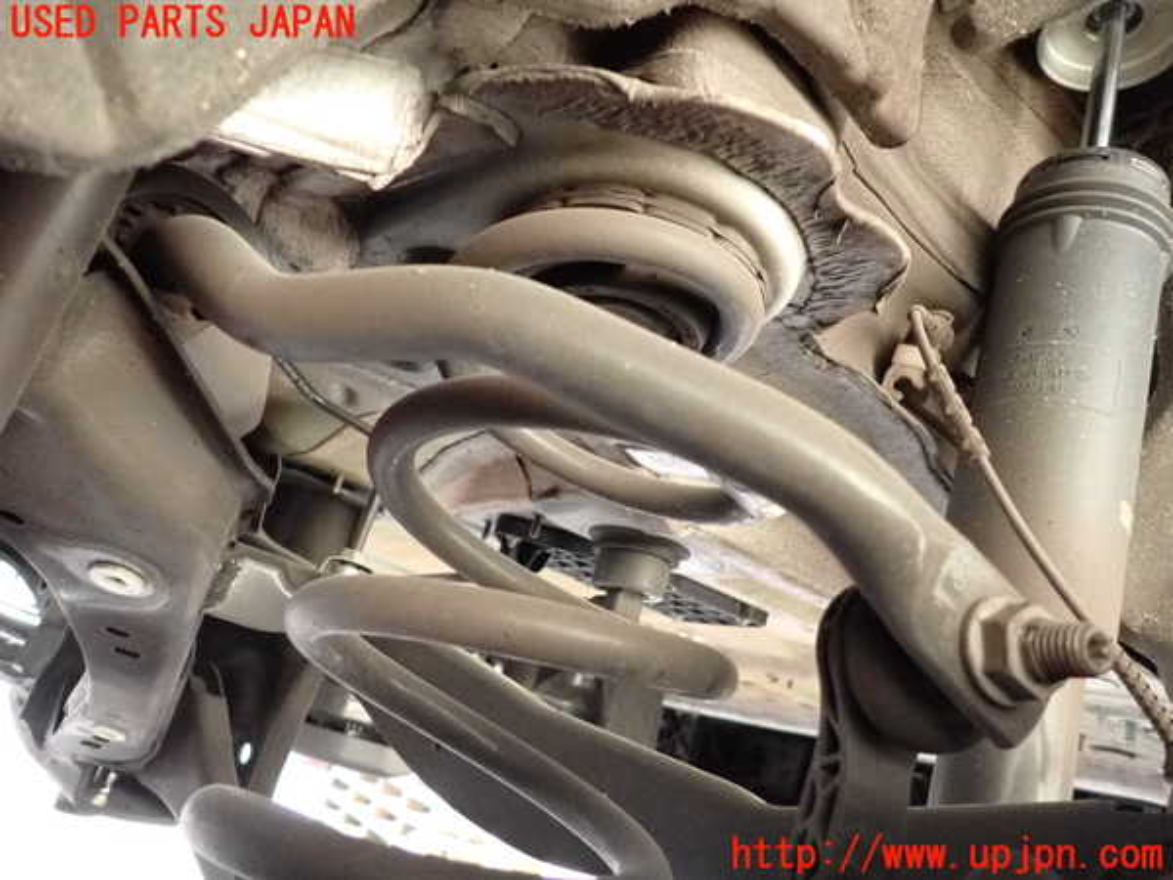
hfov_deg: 69.4
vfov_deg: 54.9
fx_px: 847
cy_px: 440
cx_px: 586
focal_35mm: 25
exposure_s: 1/125
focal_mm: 4.5
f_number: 2
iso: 1600
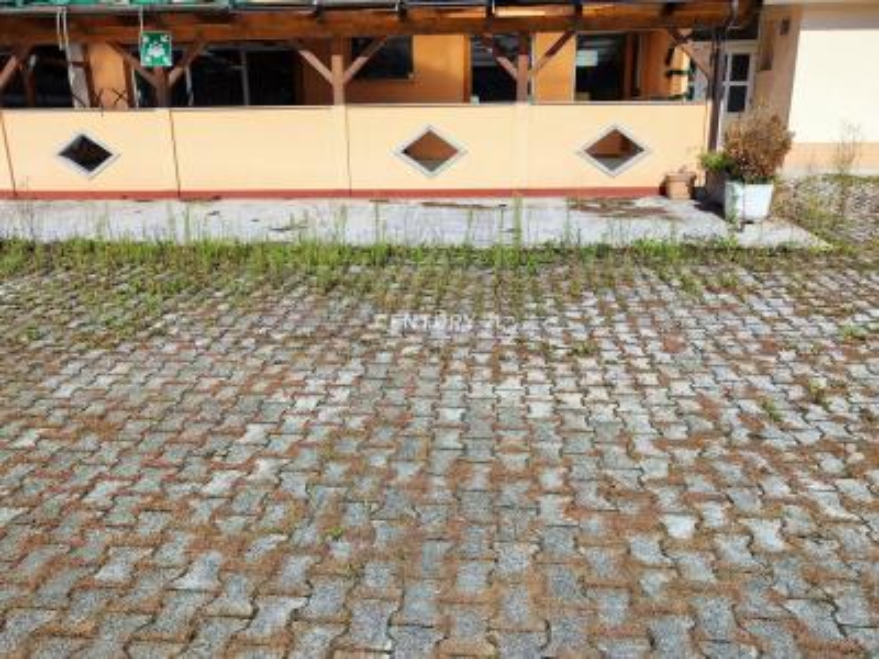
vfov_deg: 58.9
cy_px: 330
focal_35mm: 23
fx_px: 584
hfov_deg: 73.9
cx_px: 440
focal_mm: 5.59
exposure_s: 1/847
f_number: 1.88
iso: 50
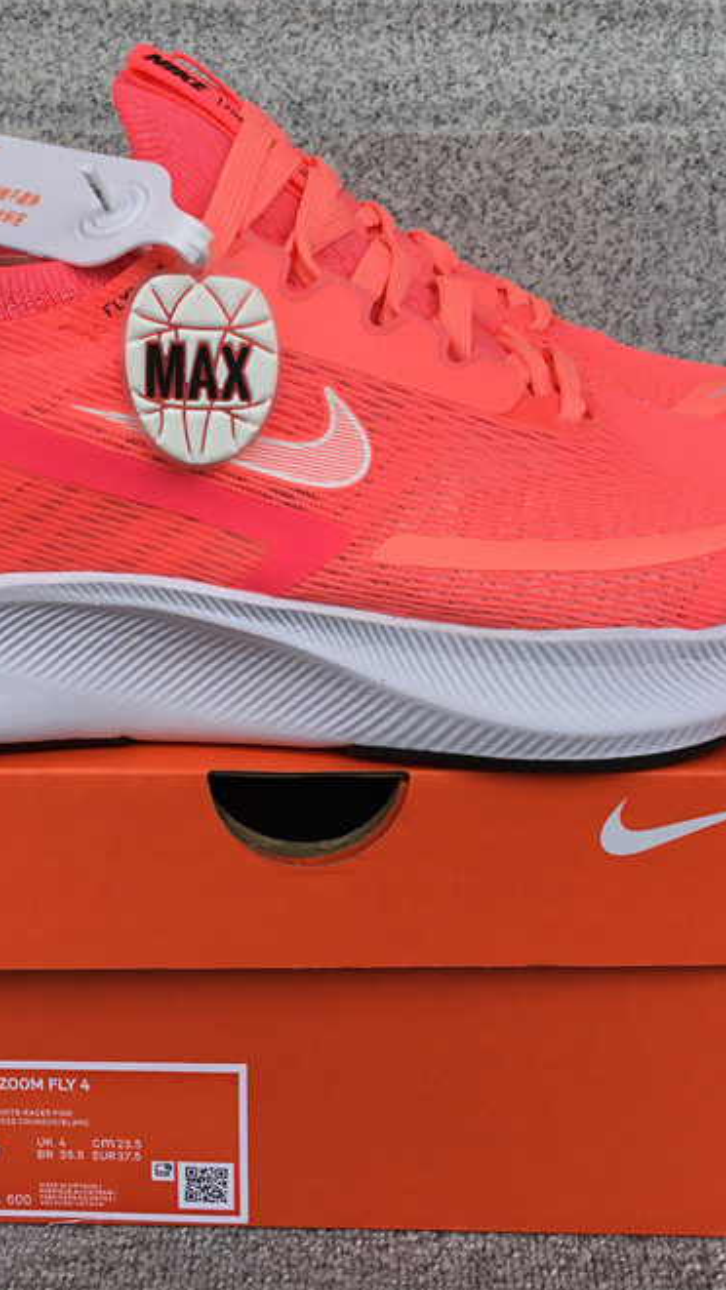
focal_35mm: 46
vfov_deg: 44.6
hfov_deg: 26.0
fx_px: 1574
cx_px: 328
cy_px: 635
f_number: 2.4
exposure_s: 1/668
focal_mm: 3.3
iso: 25
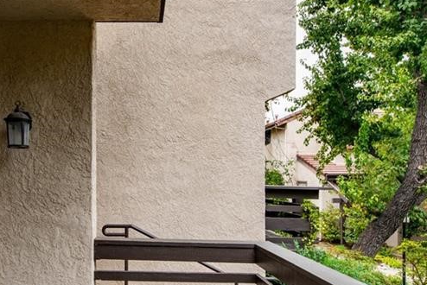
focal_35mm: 29
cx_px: 137
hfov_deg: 61.8
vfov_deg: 44.6
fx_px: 344
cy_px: 178
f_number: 6.3
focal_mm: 14
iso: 400
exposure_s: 1/125
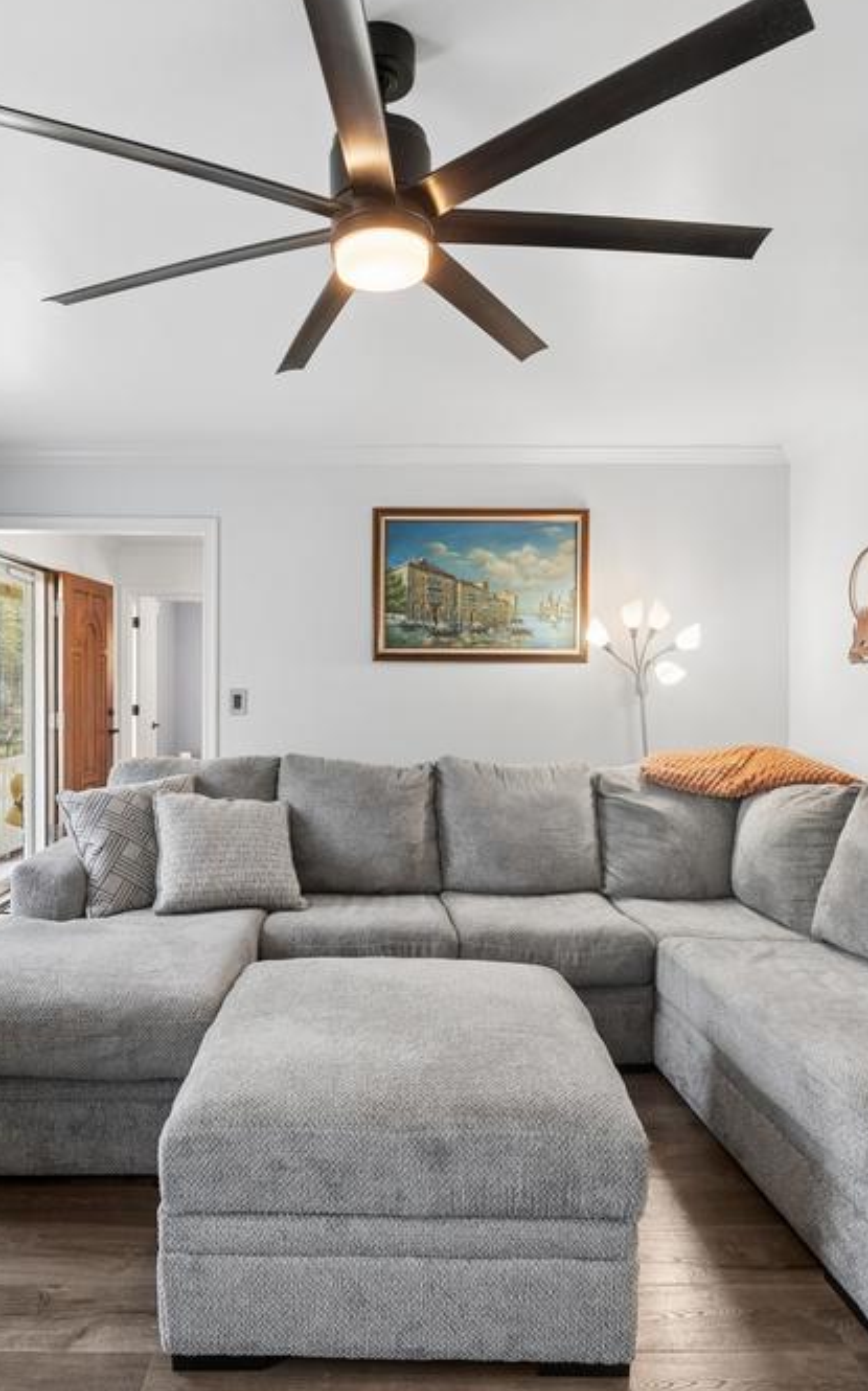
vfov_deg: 79.7
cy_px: 686
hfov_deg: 54.9
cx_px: 389
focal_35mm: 22
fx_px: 834
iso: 1600
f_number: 7.1
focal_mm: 14
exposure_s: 1/60
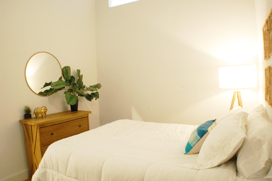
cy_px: 90
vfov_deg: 38.3
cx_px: 136
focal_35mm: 34
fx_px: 260
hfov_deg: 55.1
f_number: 3.8
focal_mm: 23
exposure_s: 1/25
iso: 800
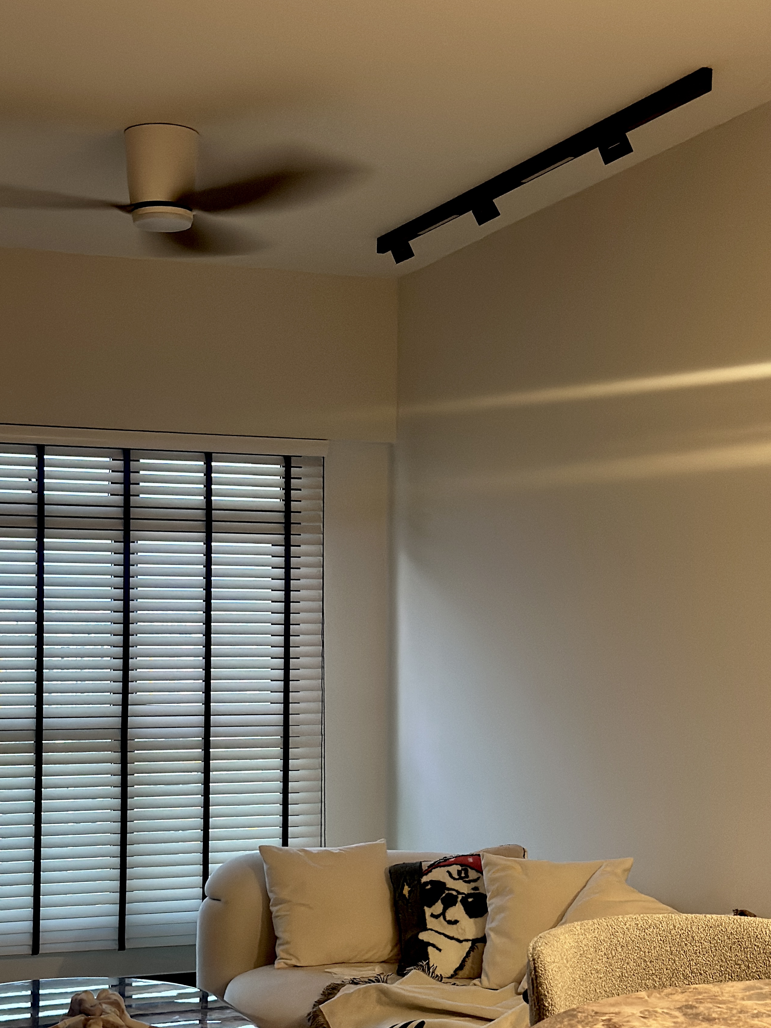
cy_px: 598
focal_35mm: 57
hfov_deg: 25.6
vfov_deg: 33.7
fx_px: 1692
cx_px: 315
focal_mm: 6.86
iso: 640
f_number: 1.78
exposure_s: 1/33
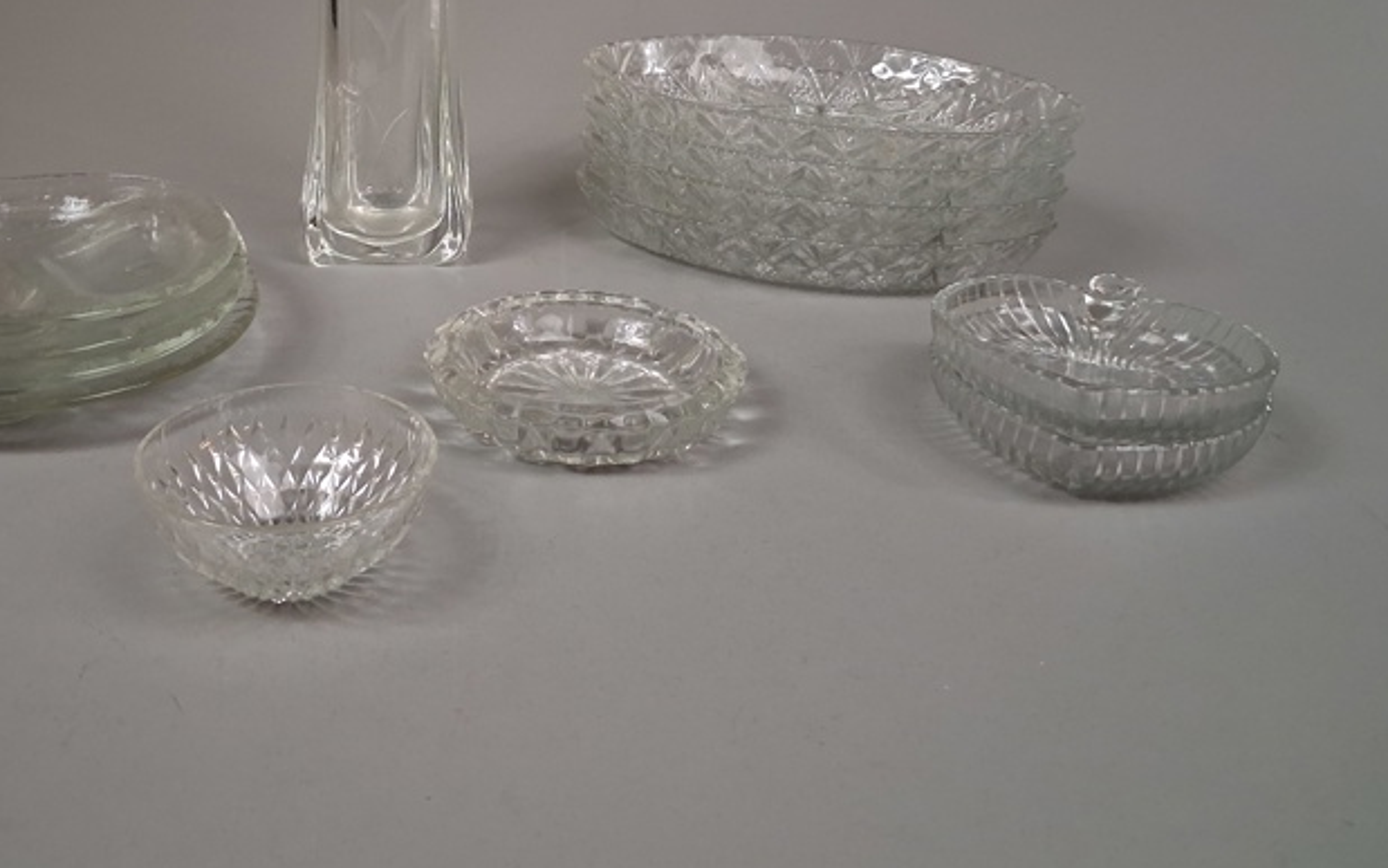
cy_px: 222
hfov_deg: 52.1
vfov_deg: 33.8
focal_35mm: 37
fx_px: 1400
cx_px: 502
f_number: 1.8
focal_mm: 4
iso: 320
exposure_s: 1/100
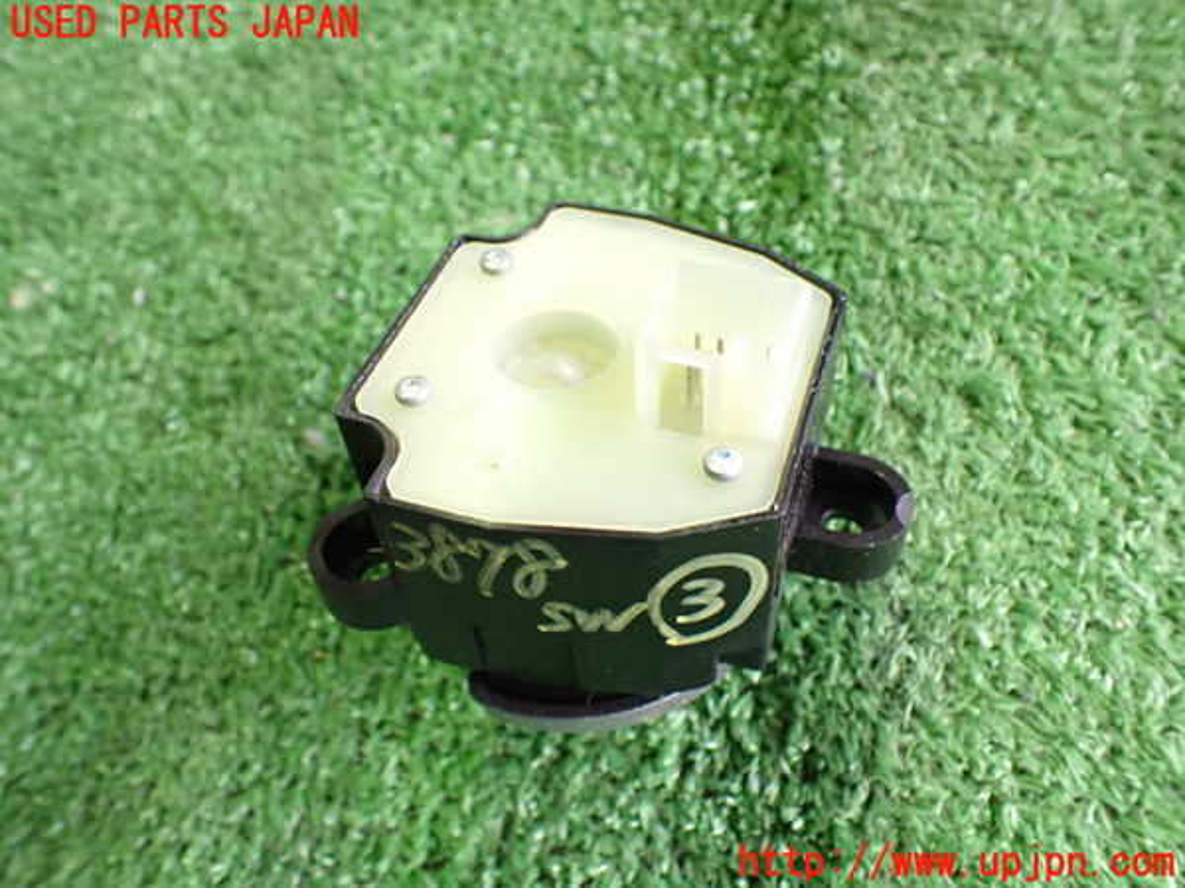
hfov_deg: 60.0
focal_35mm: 30
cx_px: 592
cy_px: 444
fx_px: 1027
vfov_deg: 46.8
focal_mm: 5.4
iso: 800
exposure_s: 1/60
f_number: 2.3
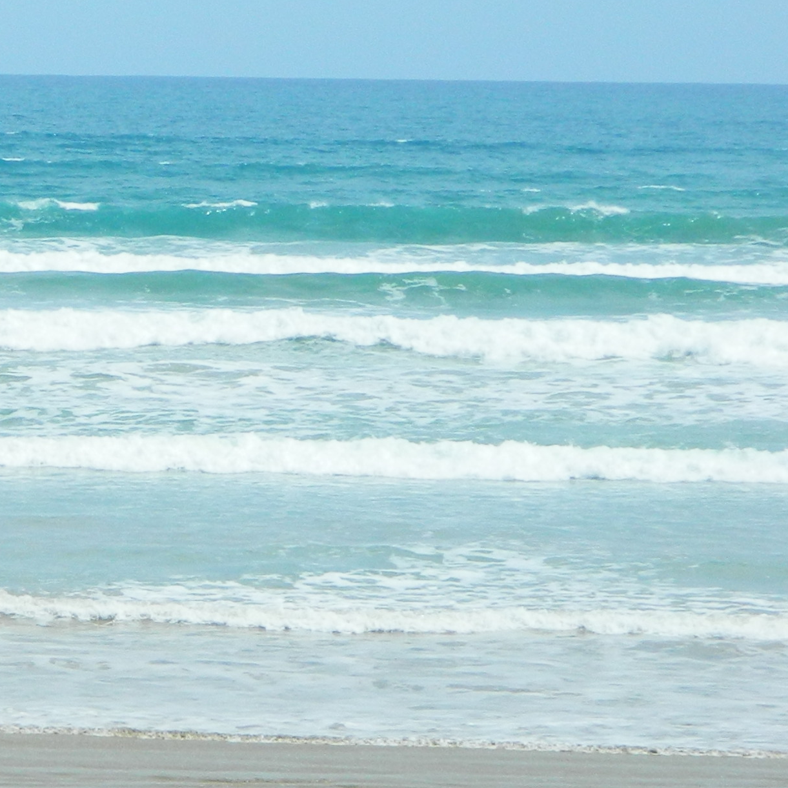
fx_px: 8293
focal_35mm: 322
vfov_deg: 5.4
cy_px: 621
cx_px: -525
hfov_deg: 5.4
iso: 80
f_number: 12.6
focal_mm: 18.6
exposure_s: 1/125
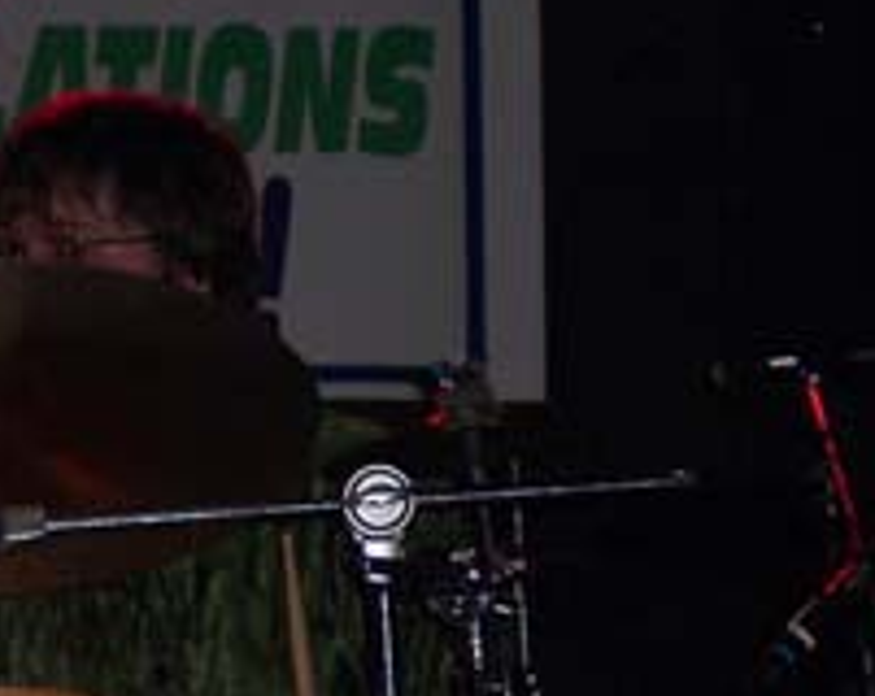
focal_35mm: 288
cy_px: 518
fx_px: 7444
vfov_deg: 5.4
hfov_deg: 6.7
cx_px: 118
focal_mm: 24
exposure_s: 1/90
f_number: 4.8
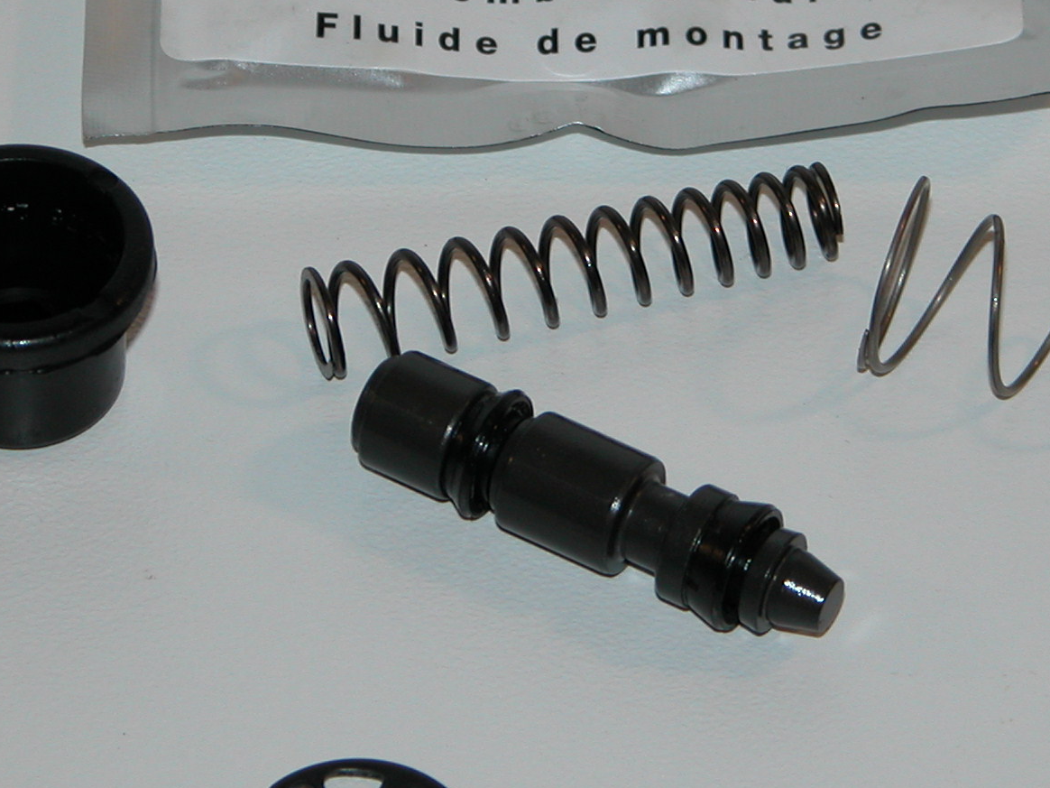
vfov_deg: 5.4
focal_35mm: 275
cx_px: 493
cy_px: 222
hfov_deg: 7.2
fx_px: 8342
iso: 100
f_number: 3.8
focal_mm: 31.9
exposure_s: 1/125
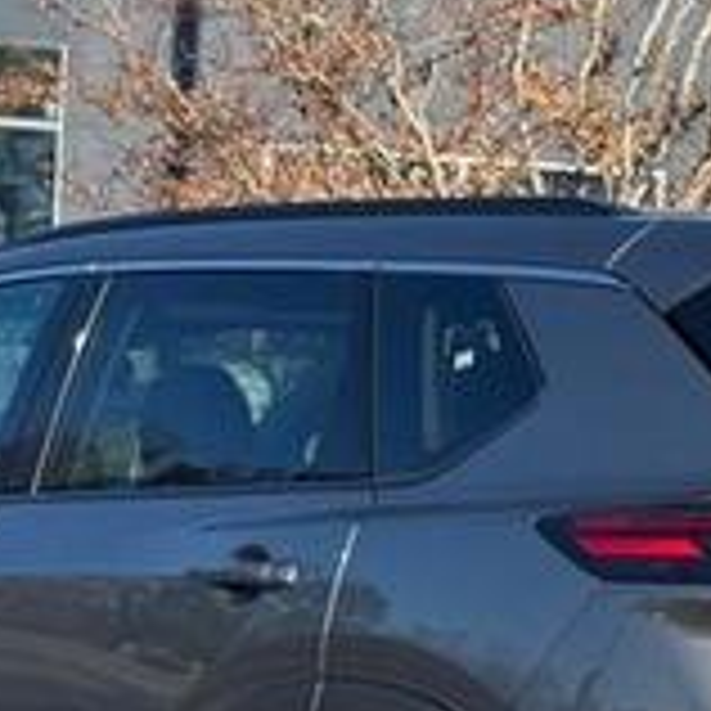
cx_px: 378
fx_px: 3137
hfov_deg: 12.9
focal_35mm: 135
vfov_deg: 12.8
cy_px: 670
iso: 64
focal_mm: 6.76
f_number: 1.78
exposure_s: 1/1458
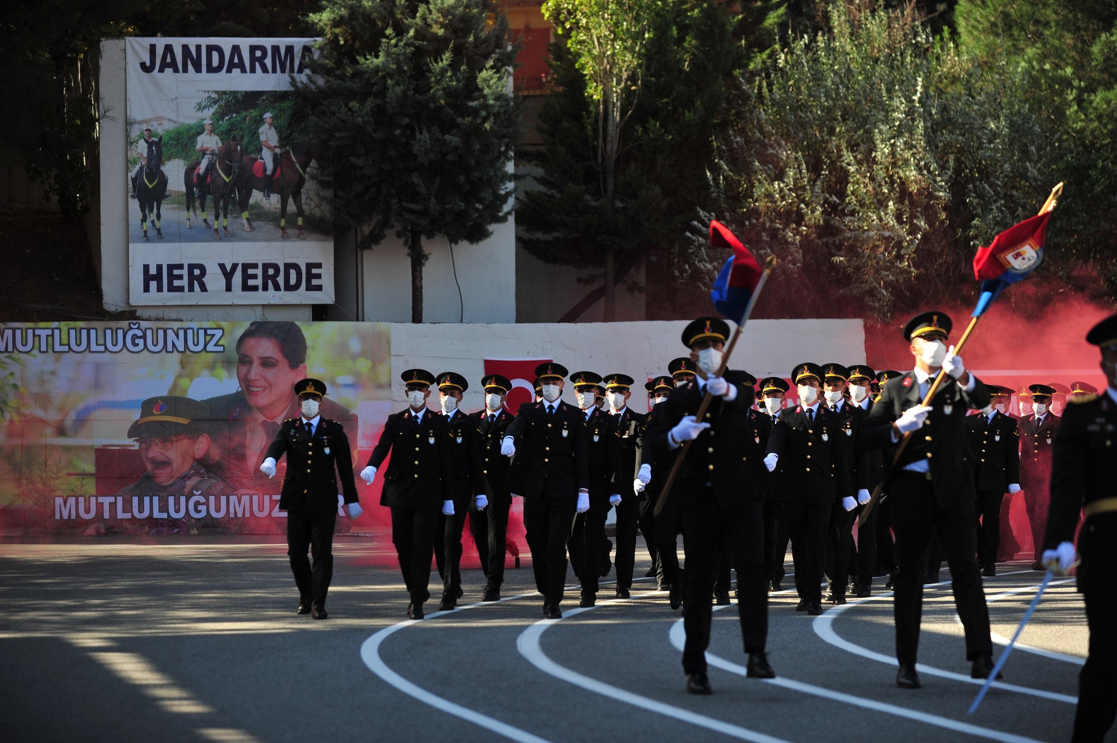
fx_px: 3101
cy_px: 372
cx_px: 558
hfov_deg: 20.4
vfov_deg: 13.7
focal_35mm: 100
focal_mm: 100
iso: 250
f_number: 2.8
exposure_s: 1/2000
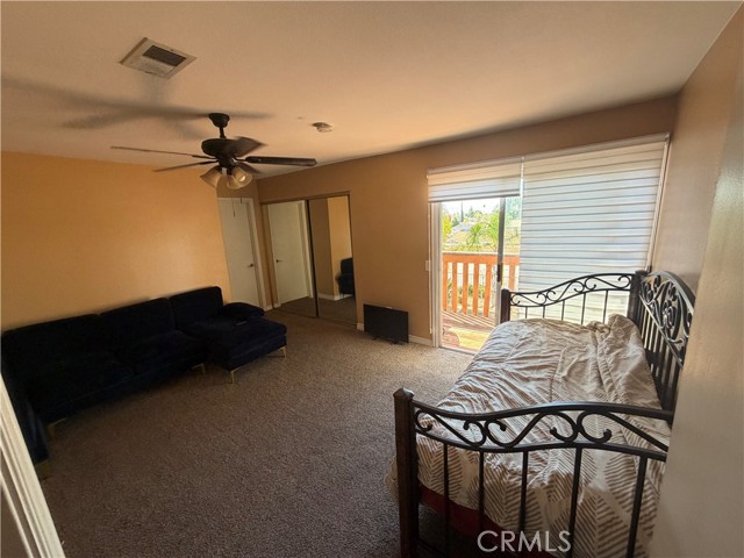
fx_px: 301
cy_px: 279
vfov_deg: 85.7
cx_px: 372
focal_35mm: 14
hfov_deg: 102.1
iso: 160
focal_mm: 2.22
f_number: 2.2
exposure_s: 1/121
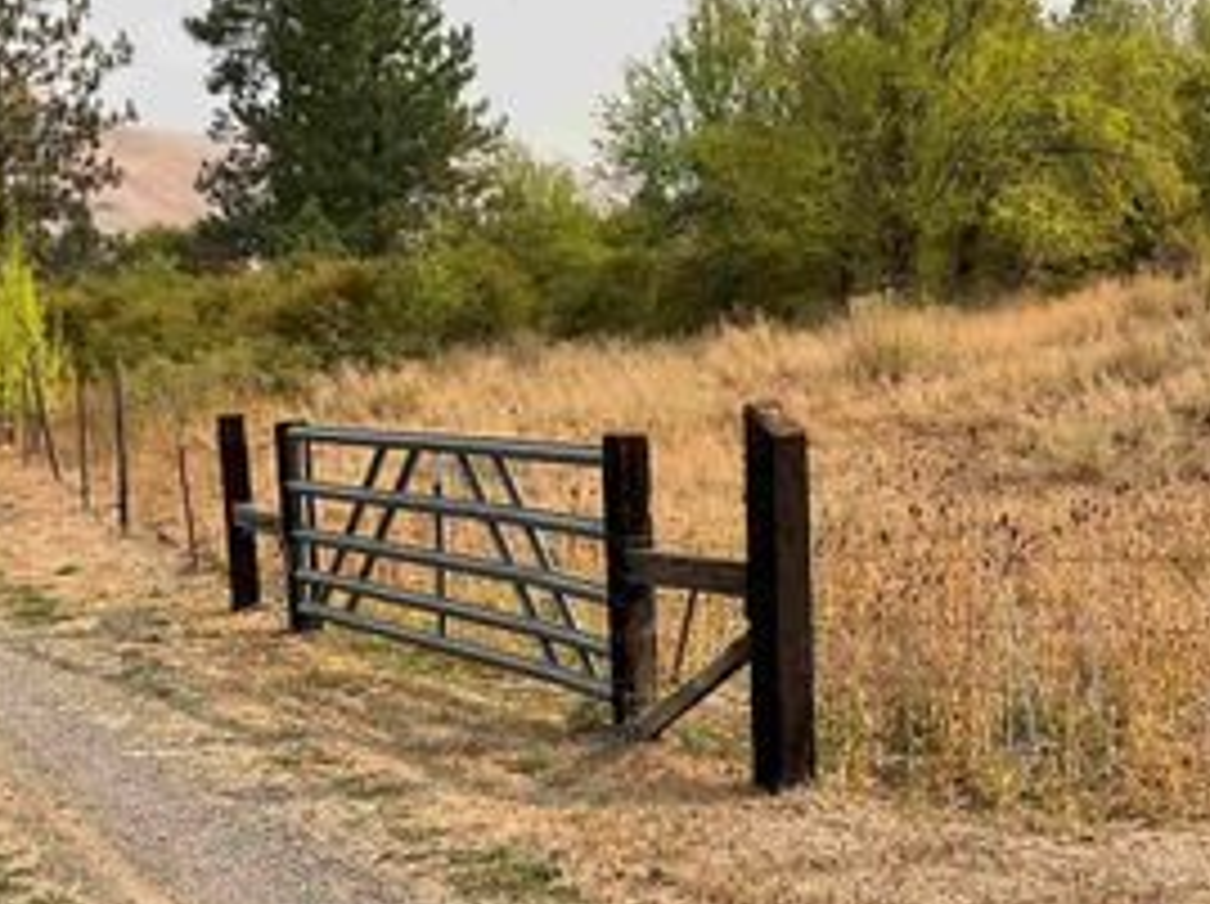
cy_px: 501
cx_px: 634
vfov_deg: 27.0
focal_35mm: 54
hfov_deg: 35.6
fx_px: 1885
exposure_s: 1/1055
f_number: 1.8
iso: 16
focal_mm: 3
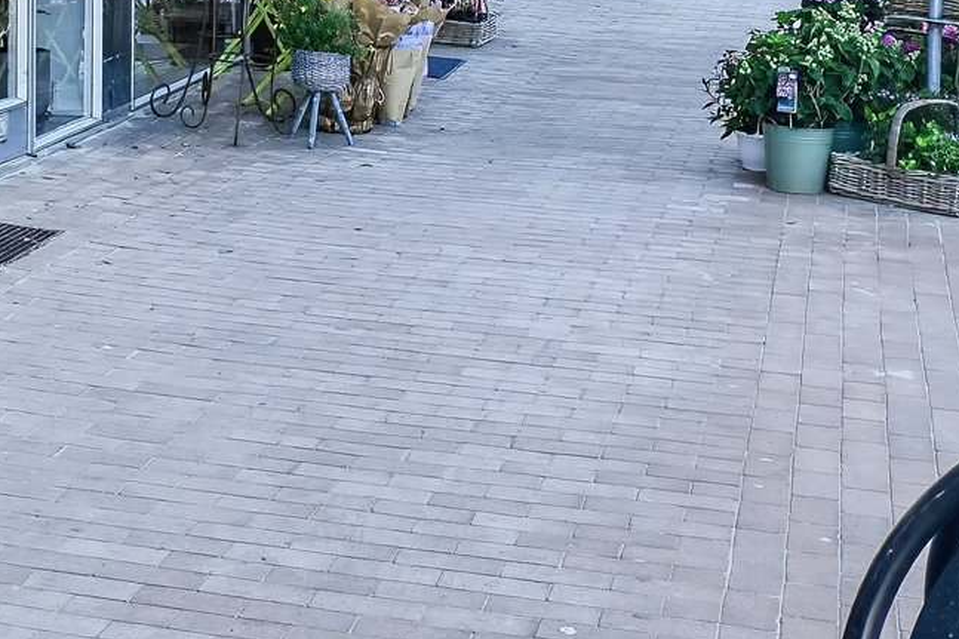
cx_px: -4
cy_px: -179
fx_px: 2423
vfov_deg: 14.4
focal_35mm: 91
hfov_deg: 21.6
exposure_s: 1/60
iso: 400
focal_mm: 23
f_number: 8
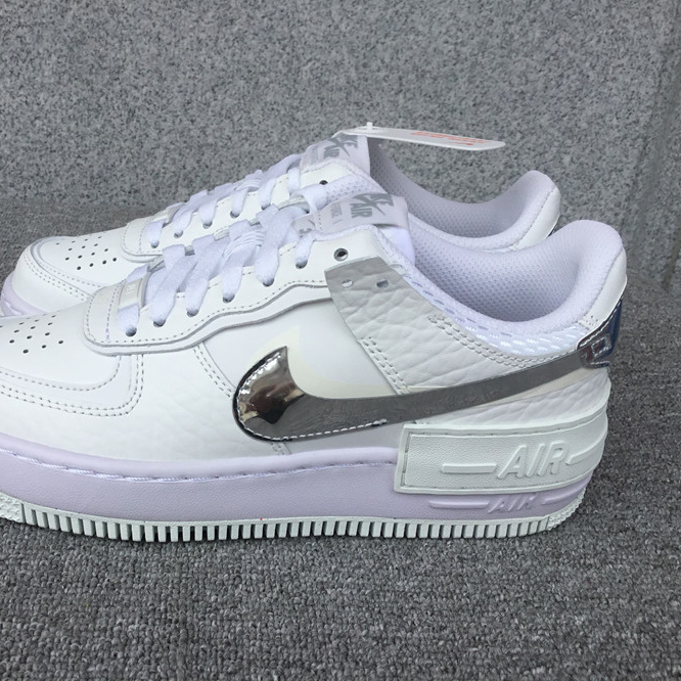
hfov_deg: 44.7
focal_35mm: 37
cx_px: 276
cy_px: 339
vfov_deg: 44.9
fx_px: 824
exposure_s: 1/413
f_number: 2.4
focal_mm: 3.3
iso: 25
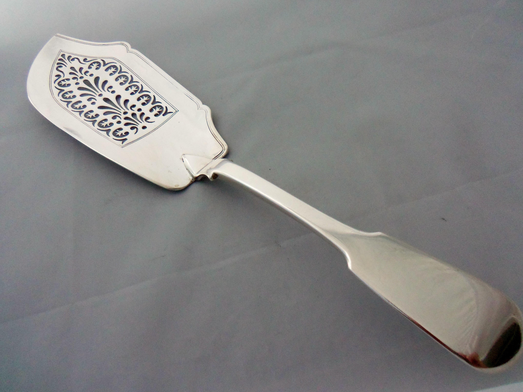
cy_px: 196
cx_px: 262
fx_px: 423
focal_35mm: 28
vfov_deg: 49.7
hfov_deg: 63.4
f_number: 3.9
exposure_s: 1/30
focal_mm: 5.1
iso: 320
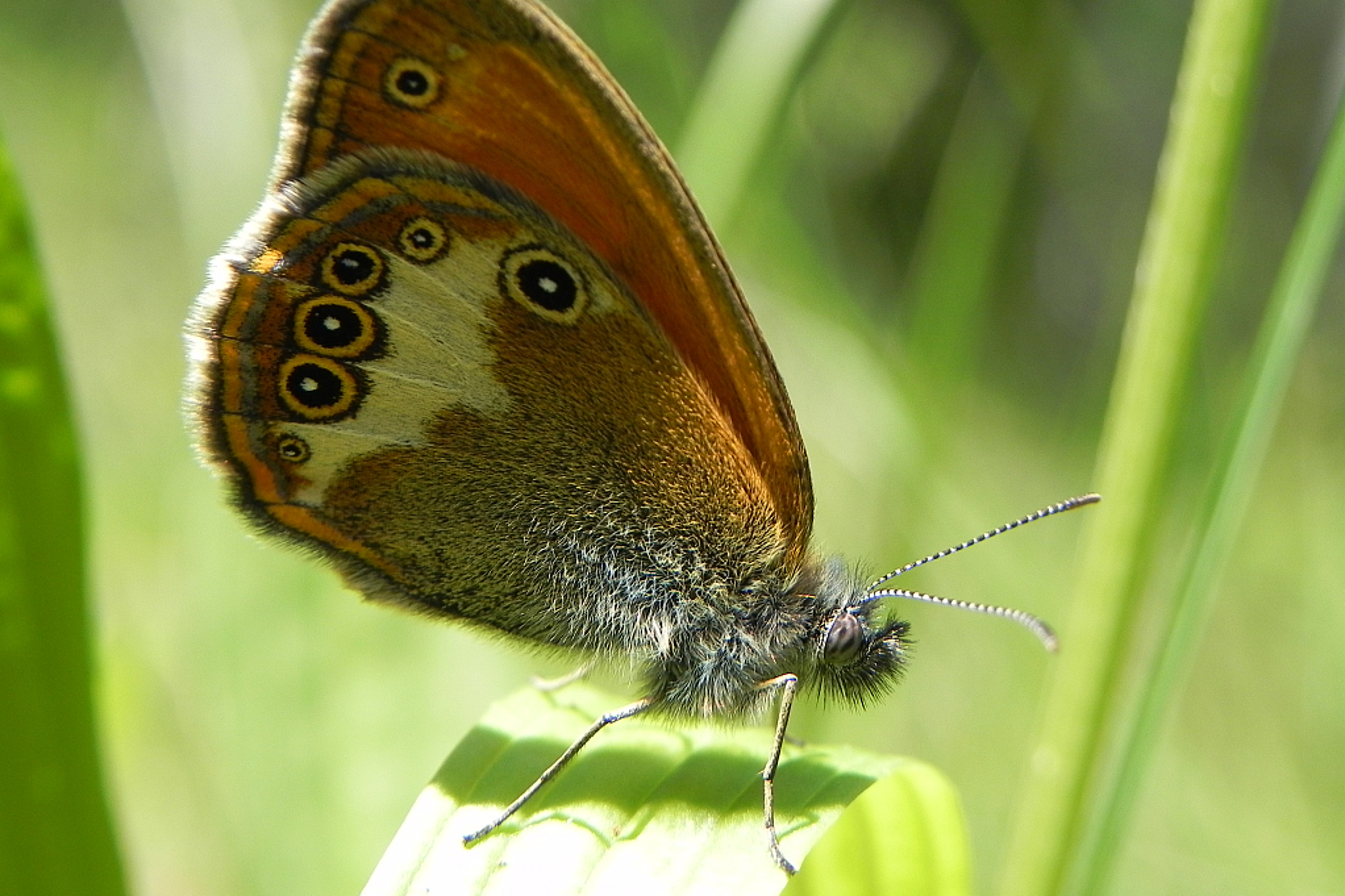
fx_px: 3698
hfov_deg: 20.6
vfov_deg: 13.8
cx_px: 672
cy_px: 392
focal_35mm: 99
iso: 160
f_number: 4
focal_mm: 16.9
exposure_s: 1/373
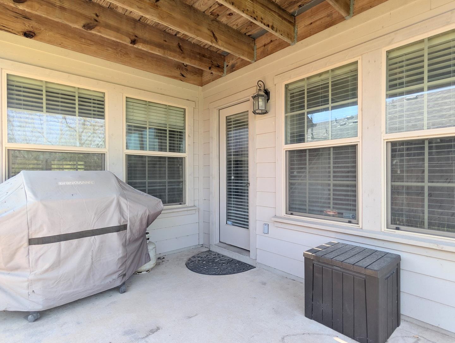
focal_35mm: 17
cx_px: 262
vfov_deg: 74.9
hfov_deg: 90.3
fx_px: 224
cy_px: 172
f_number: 1.7
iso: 57
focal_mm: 2.02
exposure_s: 1/163
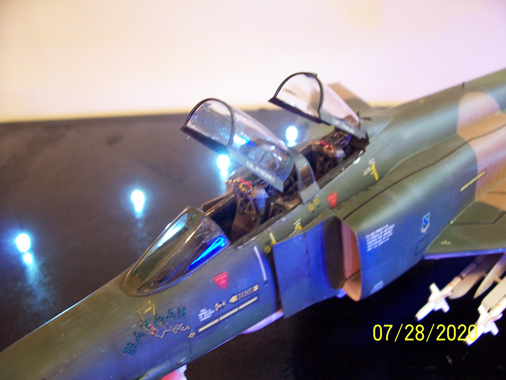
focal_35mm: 34
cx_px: 253
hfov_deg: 54.0
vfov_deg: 41.8
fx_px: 497
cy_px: 190
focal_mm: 5.6
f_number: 2.7
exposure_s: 1/8
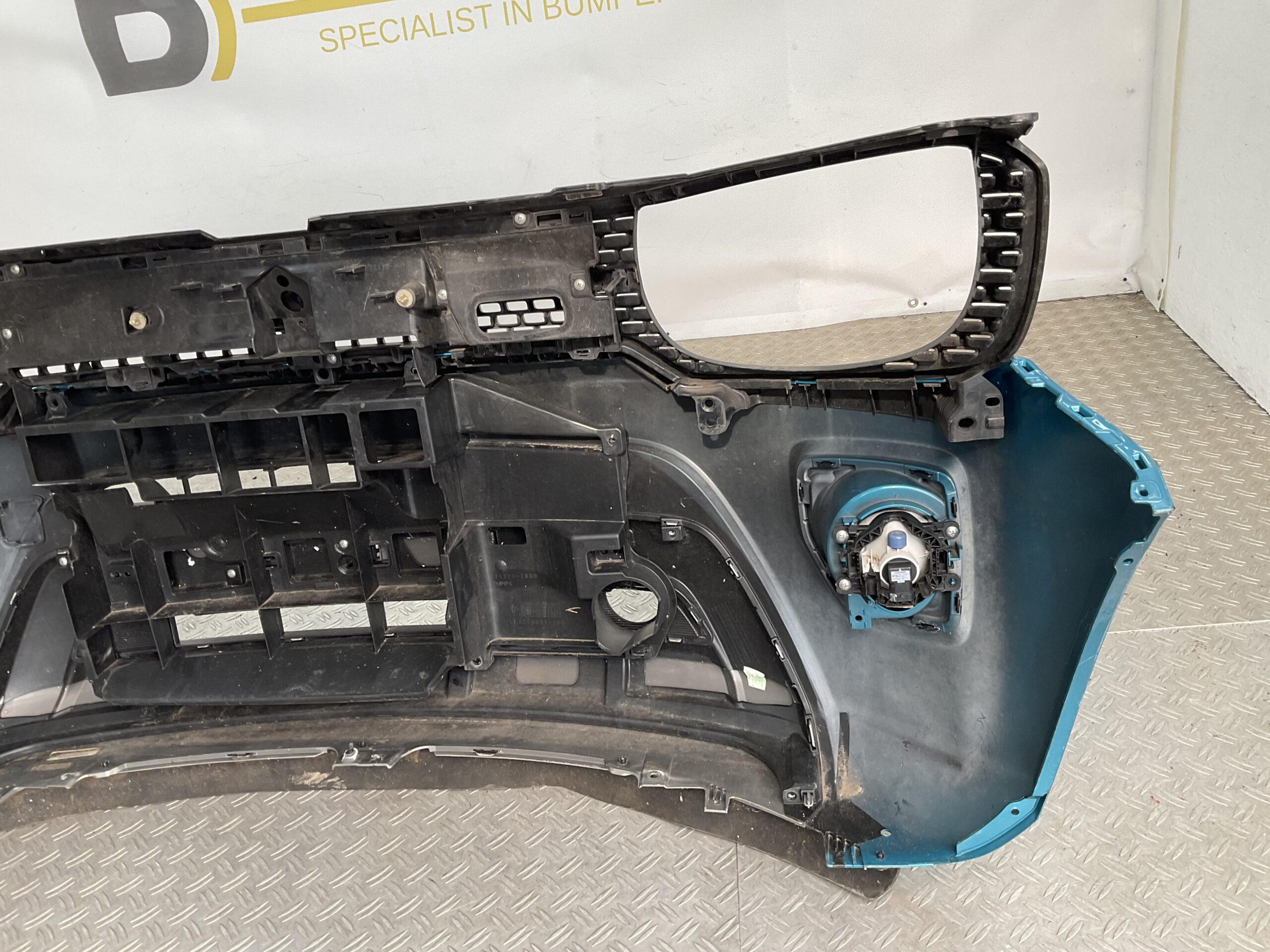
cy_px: 476
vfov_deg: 48.2
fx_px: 1064
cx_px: 635
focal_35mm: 29
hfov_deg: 61.7
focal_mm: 3
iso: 20
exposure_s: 1/120
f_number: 1.8
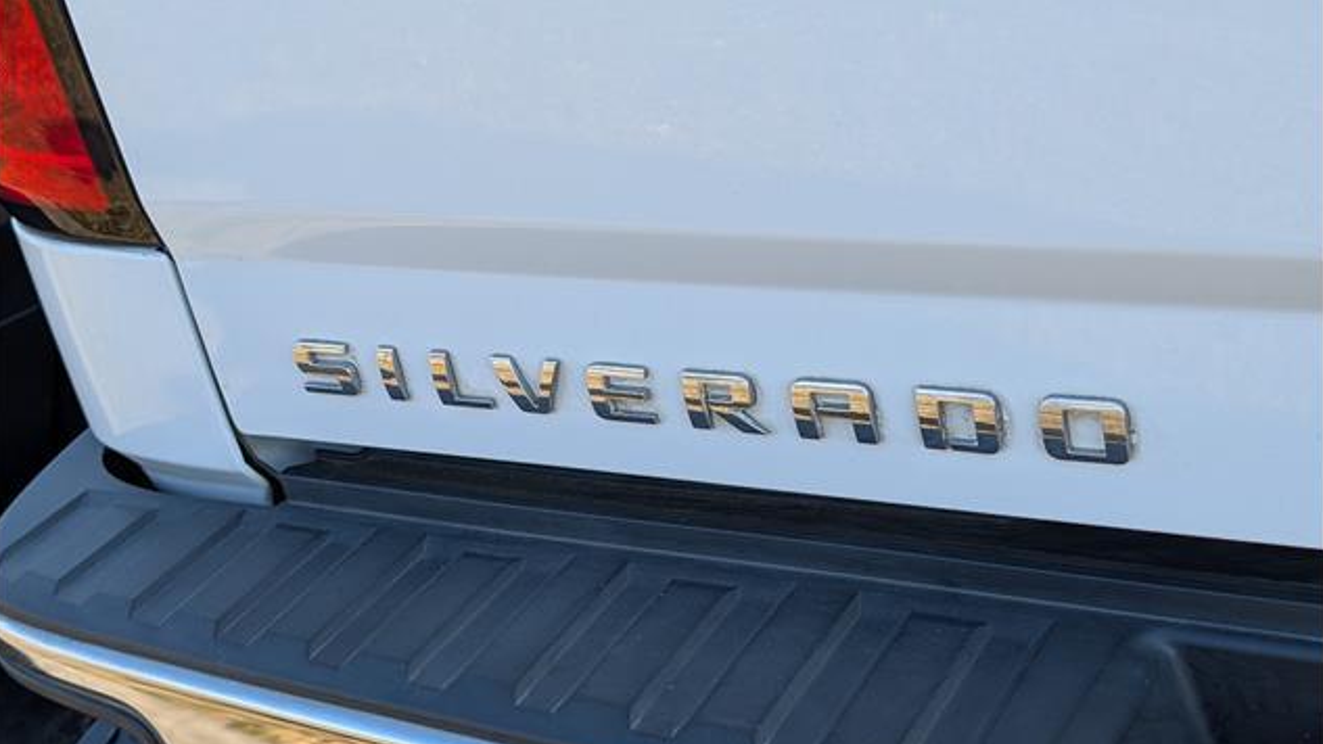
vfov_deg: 22.2
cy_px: 428
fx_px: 1894
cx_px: 660
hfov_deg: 38.5
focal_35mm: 54
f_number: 1.68
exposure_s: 1/250
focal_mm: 6.9
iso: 23
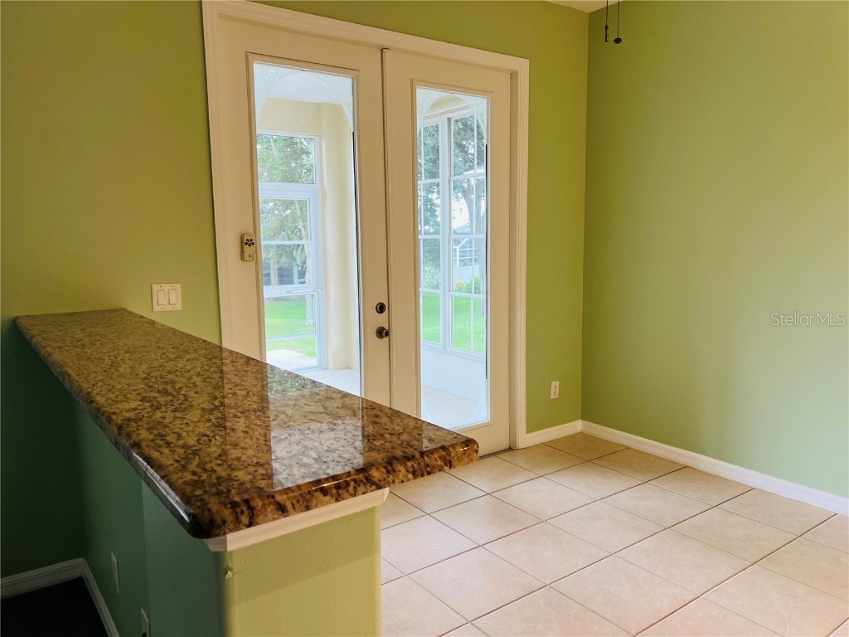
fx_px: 638
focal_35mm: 26
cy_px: 318
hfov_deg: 67.3
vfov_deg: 53.1
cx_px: 424
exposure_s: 1/120
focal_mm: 5.7
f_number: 1.5
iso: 125
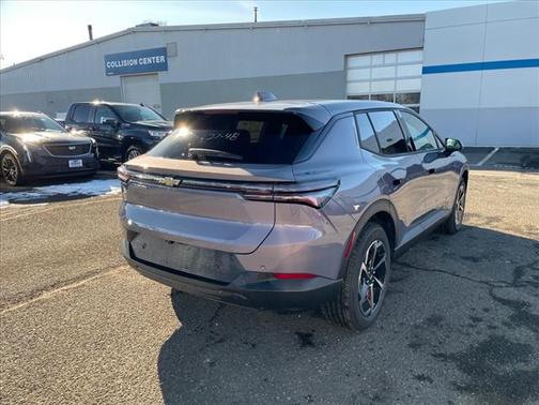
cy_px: 202
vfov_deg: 53.1
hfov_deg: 67.3
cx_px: 270
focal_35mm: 26
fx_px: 405
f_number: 1.6
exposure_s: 1/295
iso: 32
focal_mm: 4.2
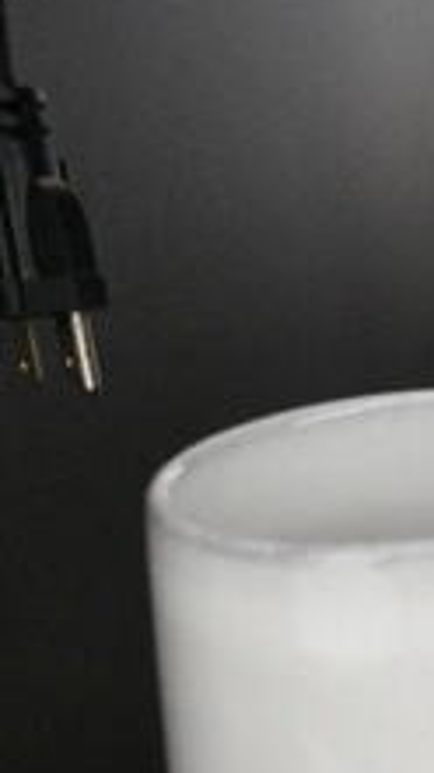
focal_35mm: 87
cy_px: 577
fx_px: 1783
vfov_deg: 24.2
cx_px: 956
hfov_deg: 11.9
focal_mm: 20
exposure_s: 1/125
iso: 6400
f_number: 5.6
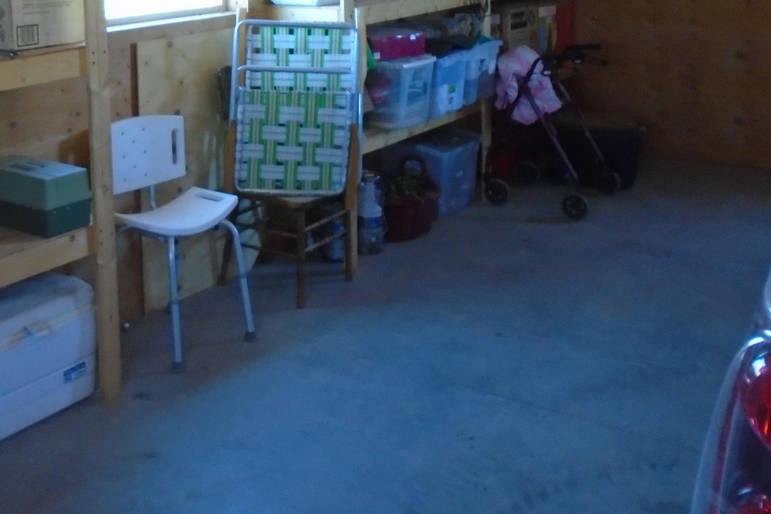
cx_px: 203
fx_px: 1007
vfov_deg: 27.3
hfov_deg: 40.8
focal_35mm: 47
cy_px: 22
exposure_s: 1/30
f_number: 3.2
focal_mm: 4.6
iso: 320
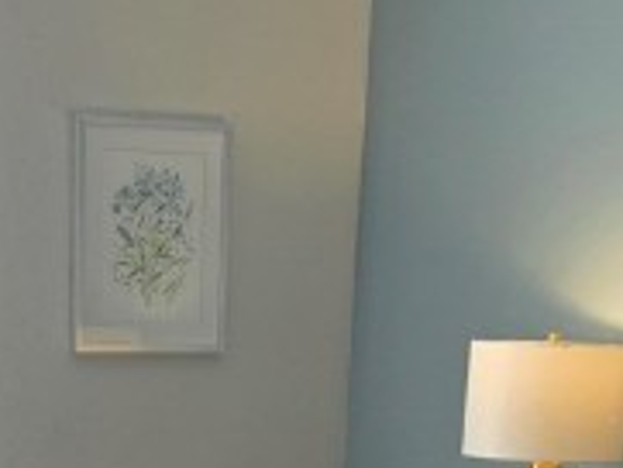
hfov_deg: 15.1
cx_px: 131
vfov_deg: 10.2
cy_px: 1039
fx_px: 2341
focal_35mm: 130
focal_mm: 5.4
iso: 25
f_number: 1.8
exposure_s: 1/120
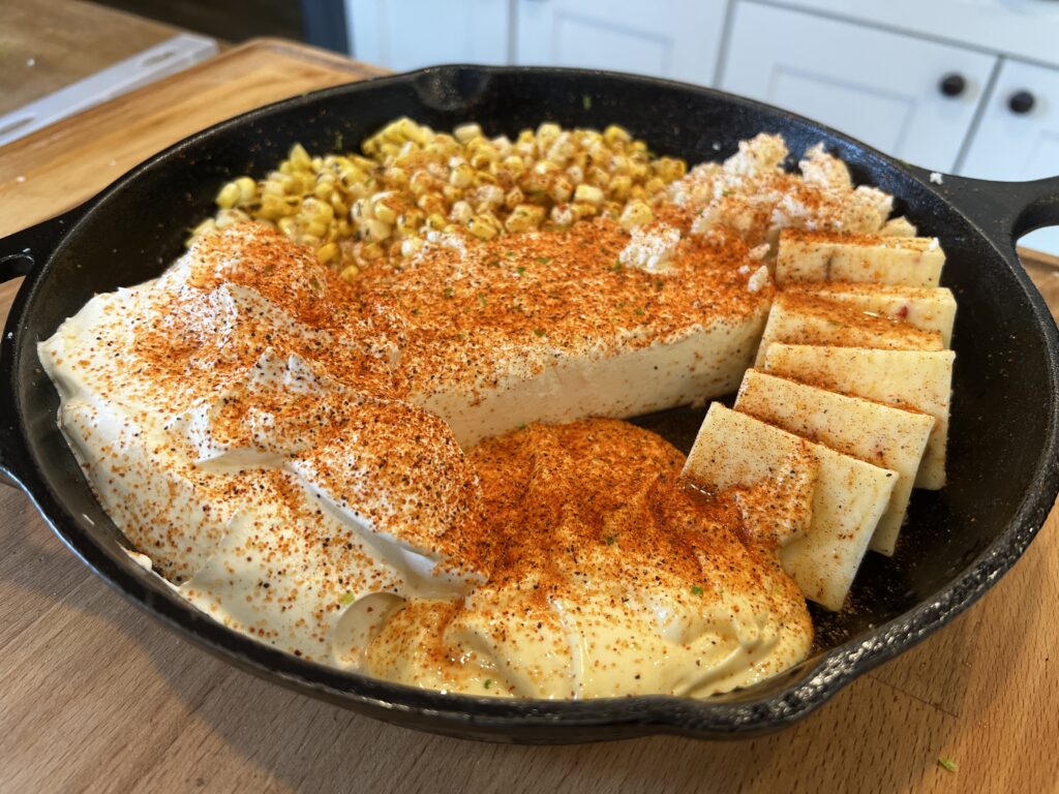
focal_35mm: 26
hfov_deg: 67.3
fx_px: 795
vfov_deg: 53.1
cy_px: 397
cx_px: 530
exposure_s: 1/120
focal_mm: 5.7
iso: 125
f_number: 1.5
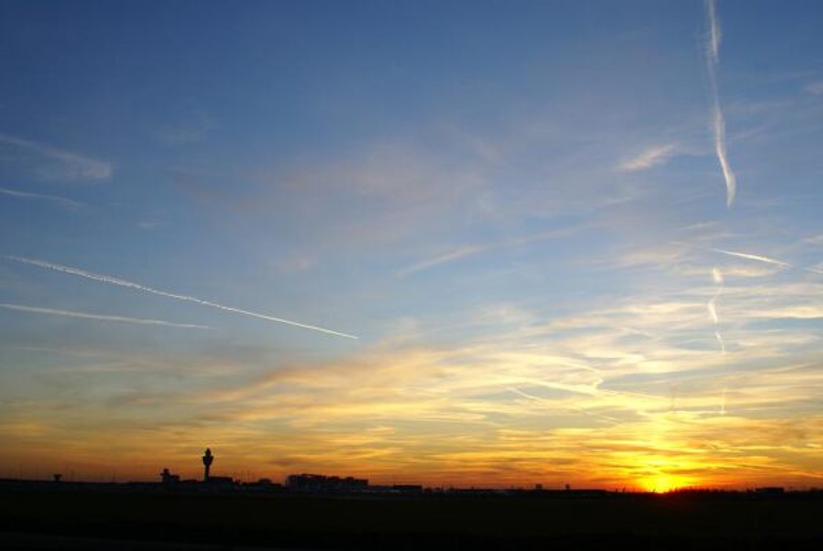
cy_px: 276
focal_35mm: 39
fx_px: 893
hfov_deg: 49.5
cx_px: 412
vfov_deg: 34.3
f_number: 8
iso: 100
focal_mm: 26
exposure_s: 1/60
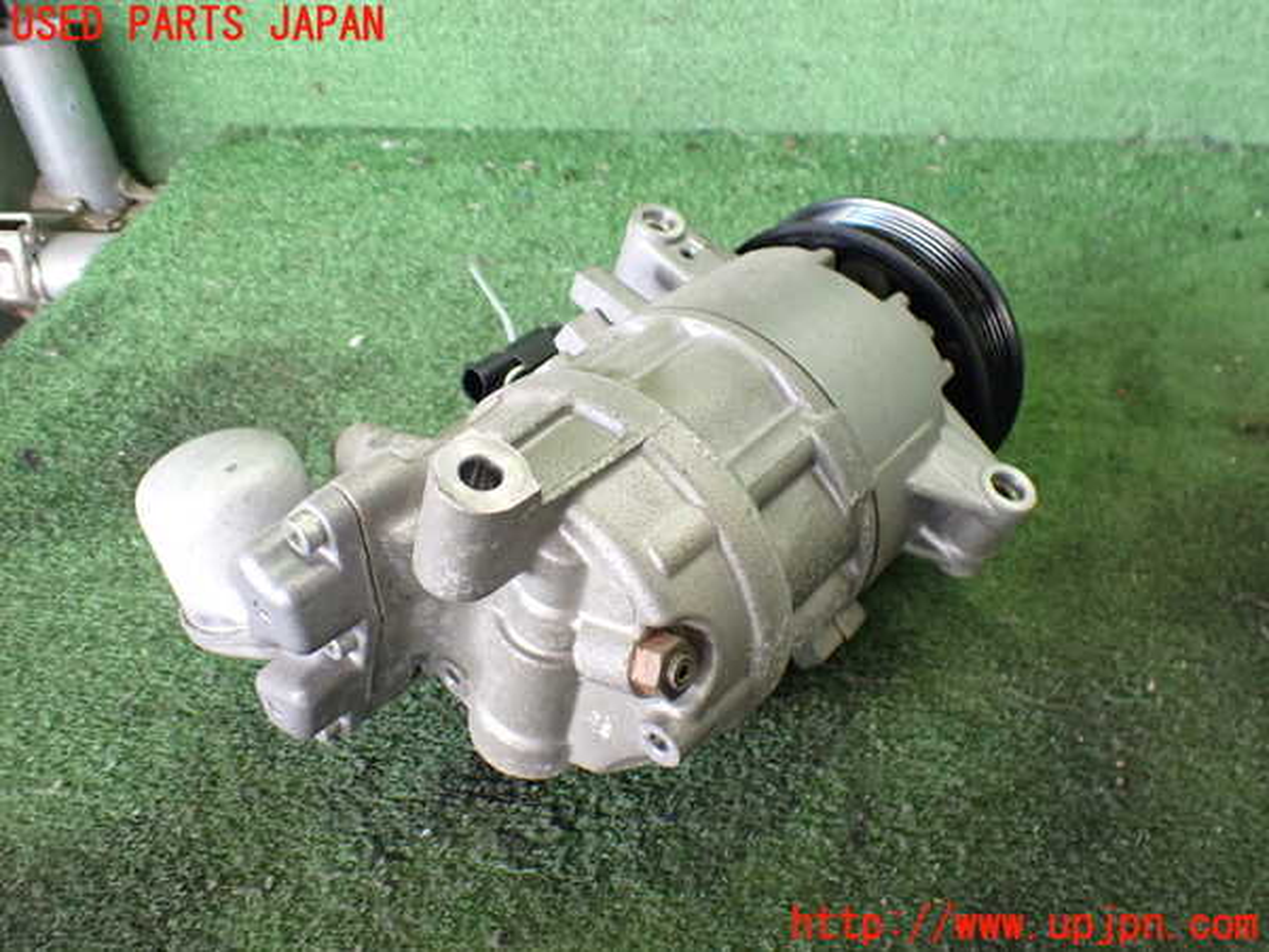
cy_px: 476
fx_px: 1100
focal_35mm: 30
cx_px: 634
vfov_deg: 46.8
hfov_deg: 60.0
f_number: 2.3
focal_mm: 5.4
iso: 800
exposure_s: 1/80
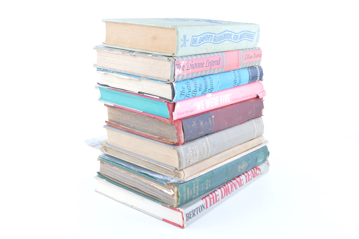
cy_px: 120
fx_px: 418
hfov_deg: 46.4
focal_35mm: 42
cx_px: 180
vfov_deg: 31.8
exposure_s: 1/25
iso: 100
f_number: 8
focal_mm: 28
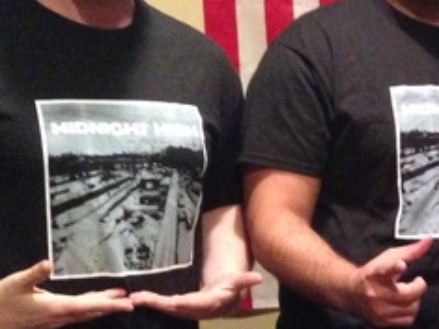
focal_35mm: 101
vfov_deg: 14.6
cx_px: 516
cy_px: 228
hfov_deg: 18.5
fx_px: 1280
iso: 800
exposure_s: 1/15
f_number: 2.4
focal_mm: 4.12
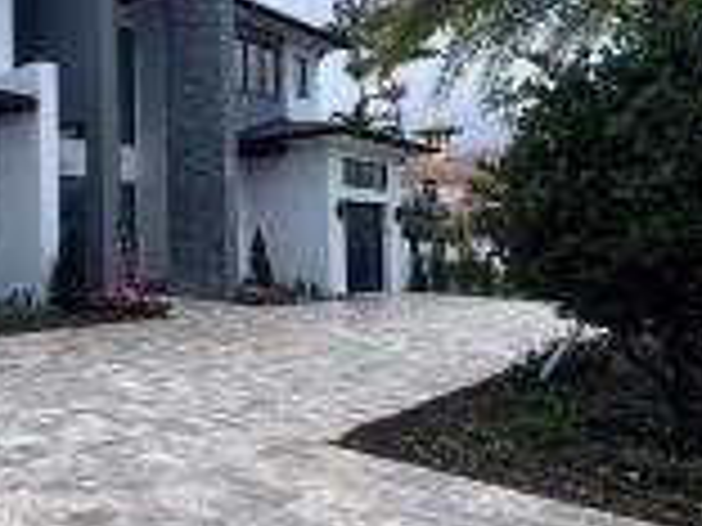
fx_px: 730
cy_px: 238
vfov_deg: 39.6
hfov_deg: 44.0
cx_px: 4
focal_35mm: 36
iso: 40
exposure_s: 1/1236
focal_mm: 2.22
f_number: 2.2
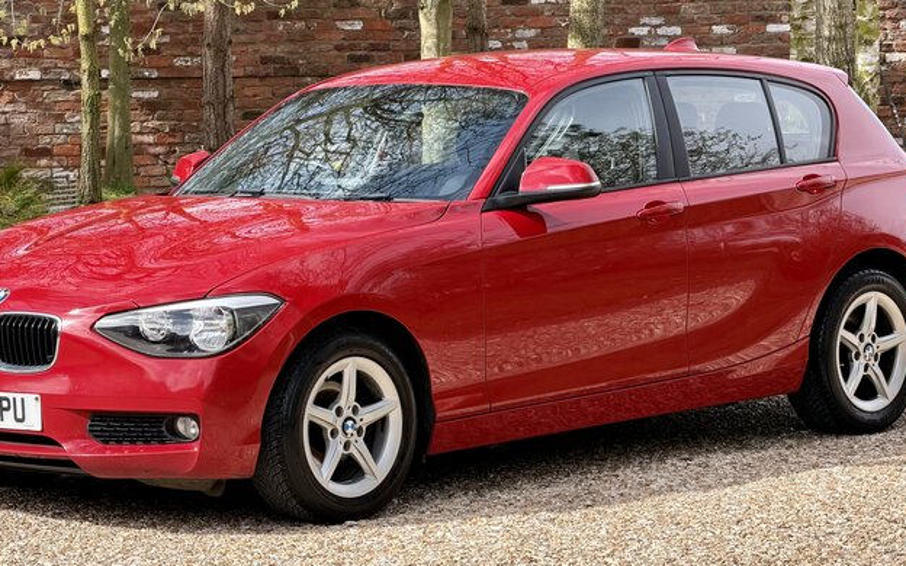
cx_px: 440
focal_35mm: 136
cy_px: 284
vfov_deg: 9.6
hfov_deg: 15.4
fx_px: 3358
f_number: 2.8
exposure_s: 1/490
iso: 50
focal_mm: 16.89
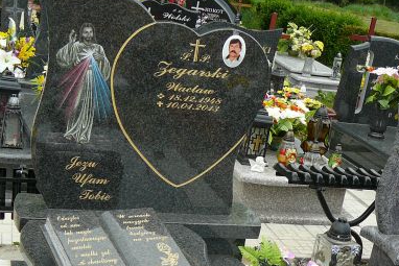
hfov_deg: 32.8
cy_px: 224
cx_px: 178
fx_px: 676
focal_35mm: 61
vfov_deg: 21.9
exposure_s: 1/400
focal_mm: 5.2
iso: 80
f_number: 2.8
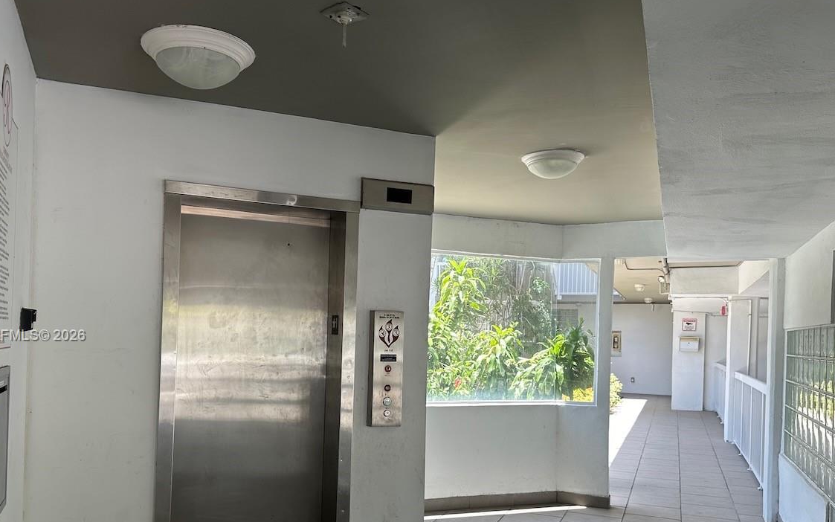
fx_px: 660
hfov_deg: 64.5
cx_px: 372
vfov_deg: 42.7
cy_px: 336
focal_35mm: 29
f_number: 1.78
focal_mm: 6.86
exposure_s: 1/426
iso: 80
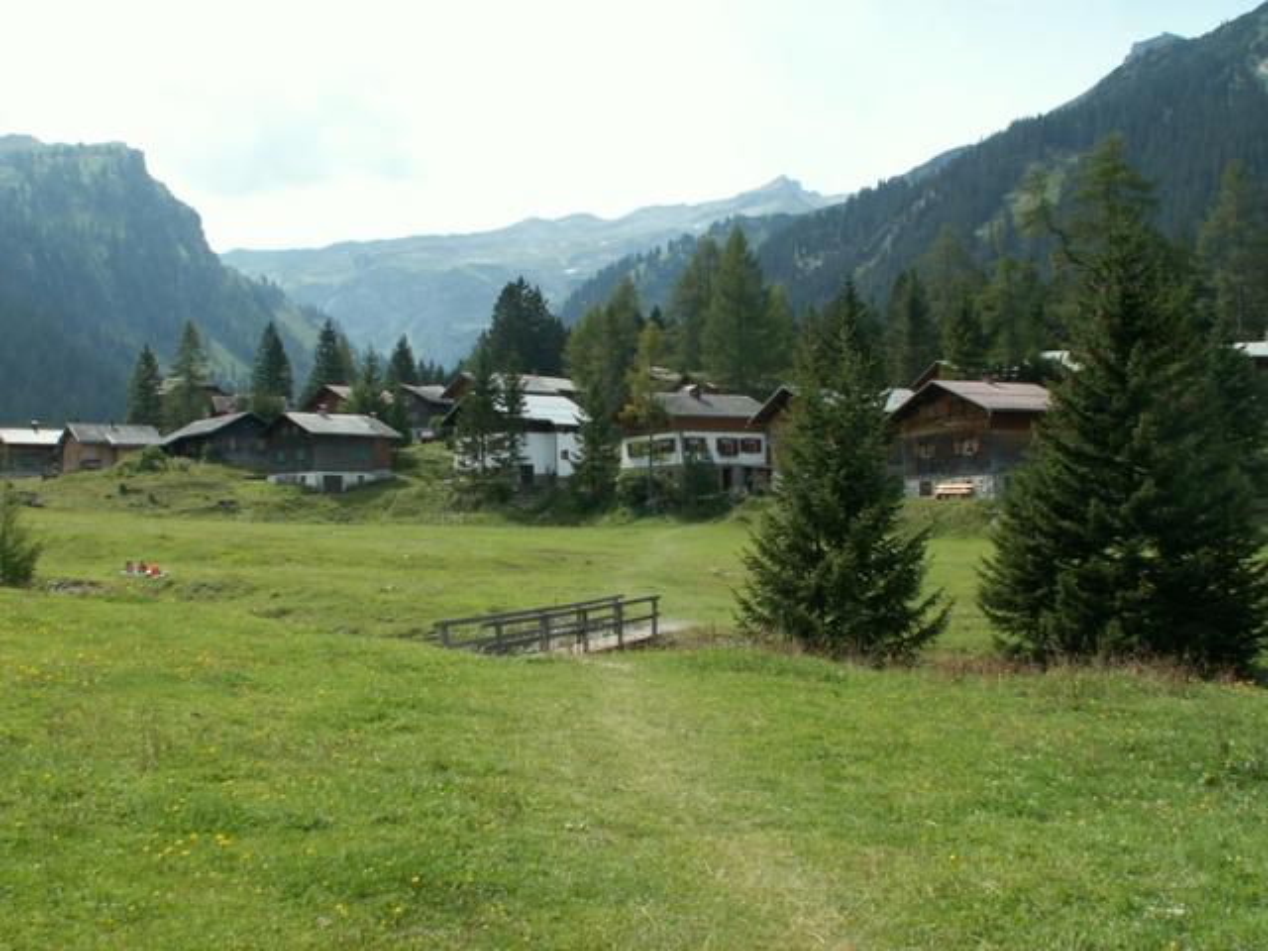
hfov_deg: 52.6
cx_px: 634
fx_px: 1282
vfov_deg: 40.7
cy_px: 476
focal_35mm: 35
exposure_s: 1/125
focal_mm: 5.86
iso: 50
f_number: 5.6
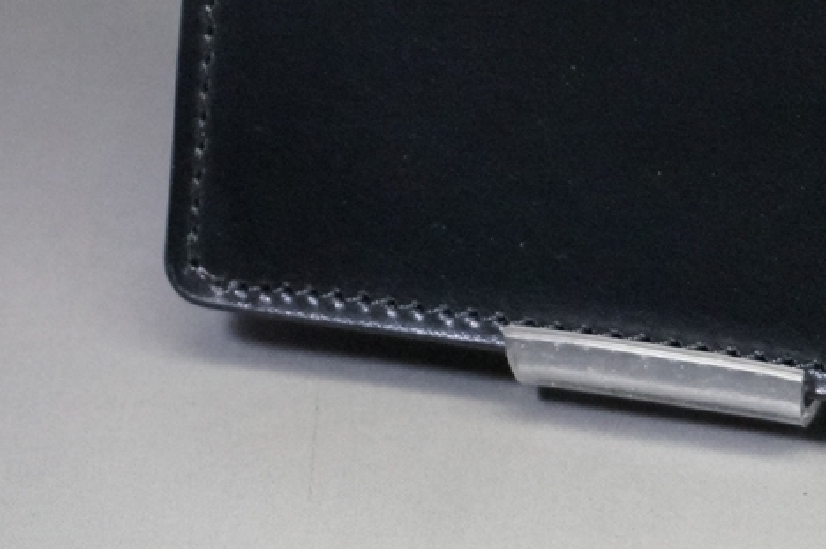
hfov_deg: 16.4
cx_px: 789
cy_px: 4
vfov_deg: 11.0
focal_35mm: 123
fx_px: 2819
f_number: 5
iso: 3200
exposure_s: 1/100
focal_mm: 32
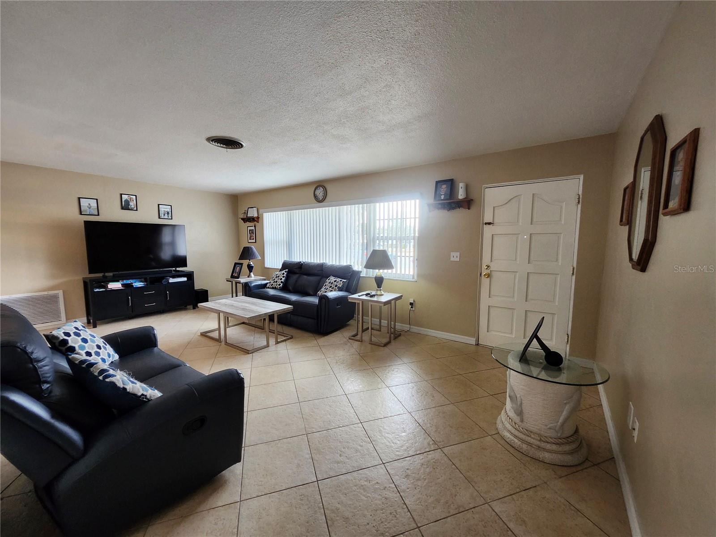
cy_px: 268
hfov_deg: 106.2
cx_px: 358
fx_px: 269
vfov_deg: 89.9
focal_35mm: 13
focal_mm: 1.74
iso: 160
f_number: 2.2
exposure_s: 1/60
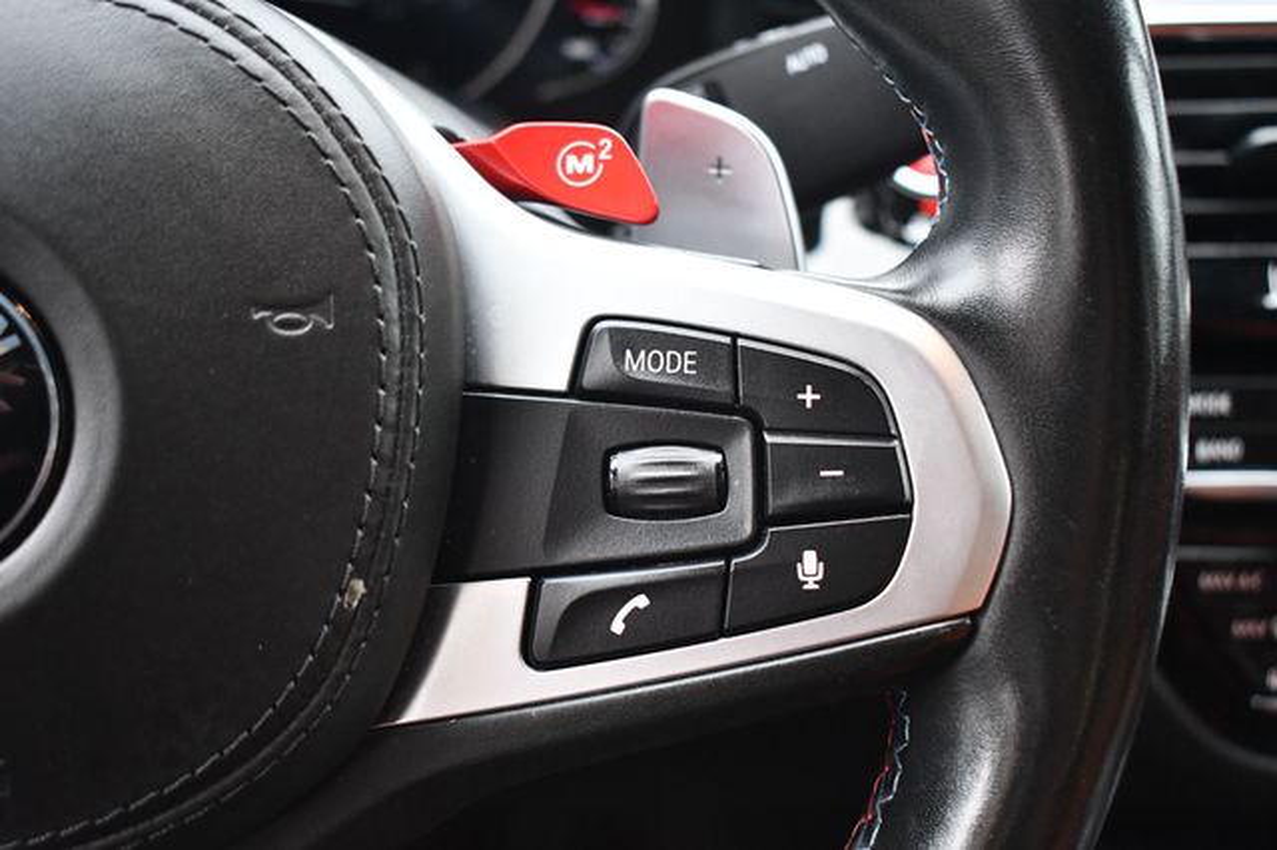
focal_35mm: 48
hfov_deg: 41.1
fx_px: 1702
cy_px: 425
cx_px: 638
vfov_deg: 28.0
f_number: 4.5
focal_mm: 32
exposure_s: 1/125
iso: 2000
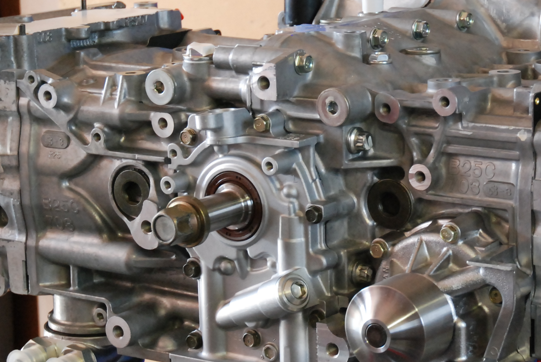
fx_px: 1762
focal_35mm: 117
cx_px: 359
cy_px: 143
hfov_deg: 17.4
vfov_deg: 11.7
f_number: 4.5
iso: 800
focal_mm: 35
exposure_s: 1/80
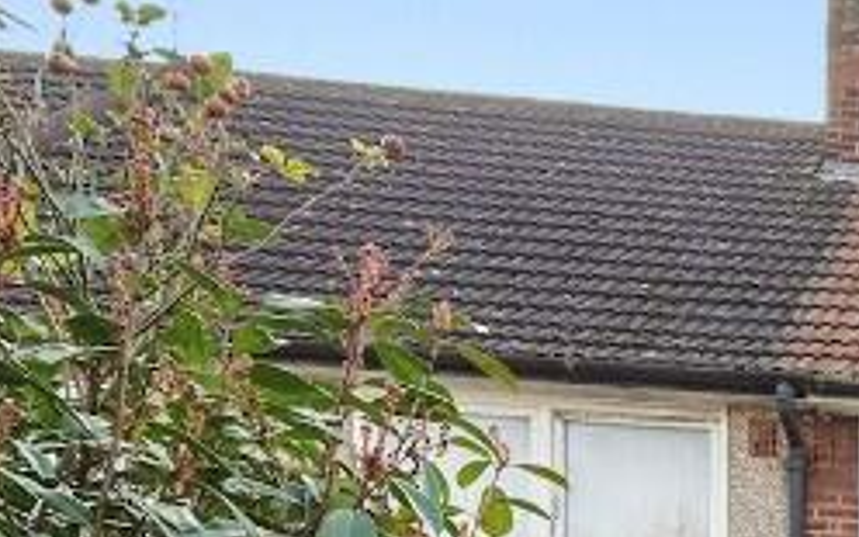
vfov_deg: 19.4
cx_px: 1424
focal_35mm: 59
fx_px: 1381
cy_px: 792
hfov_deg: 23.6
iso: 400
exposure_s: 1/160
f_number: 9
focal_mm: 14
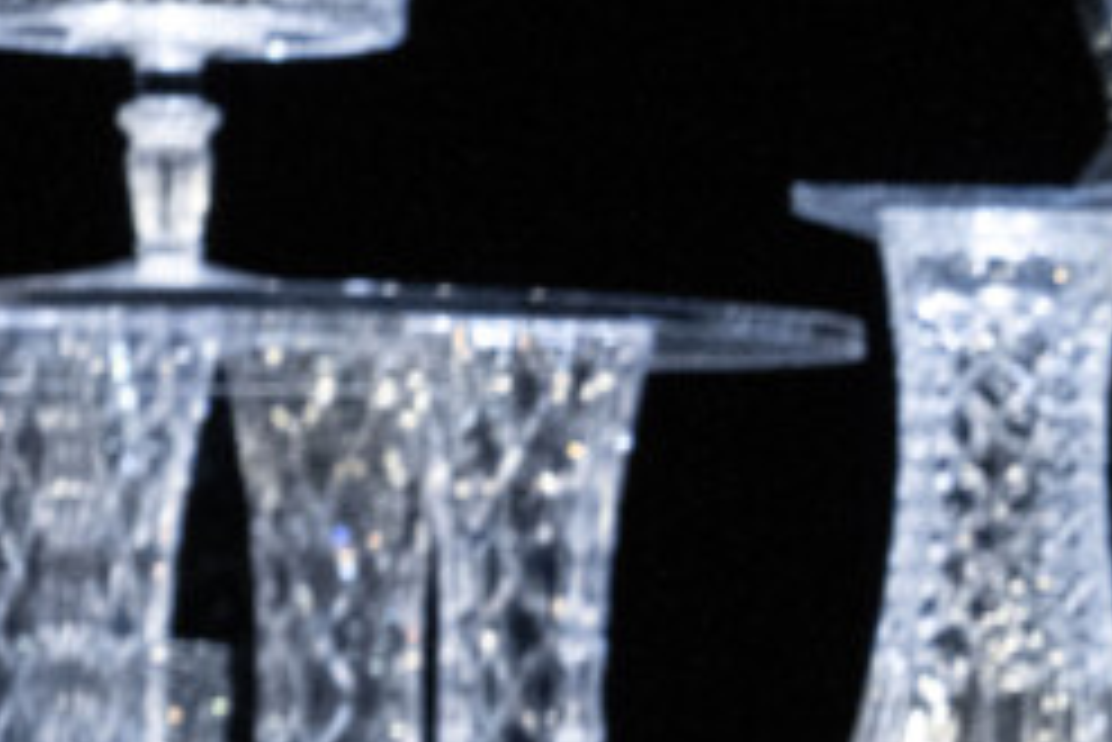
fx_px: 11002
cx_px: 3187
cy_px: 992
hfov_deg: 5.5
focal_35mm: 356
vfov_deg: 3.9
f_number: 7.1
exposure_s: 1/100
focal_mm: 55
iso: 3200
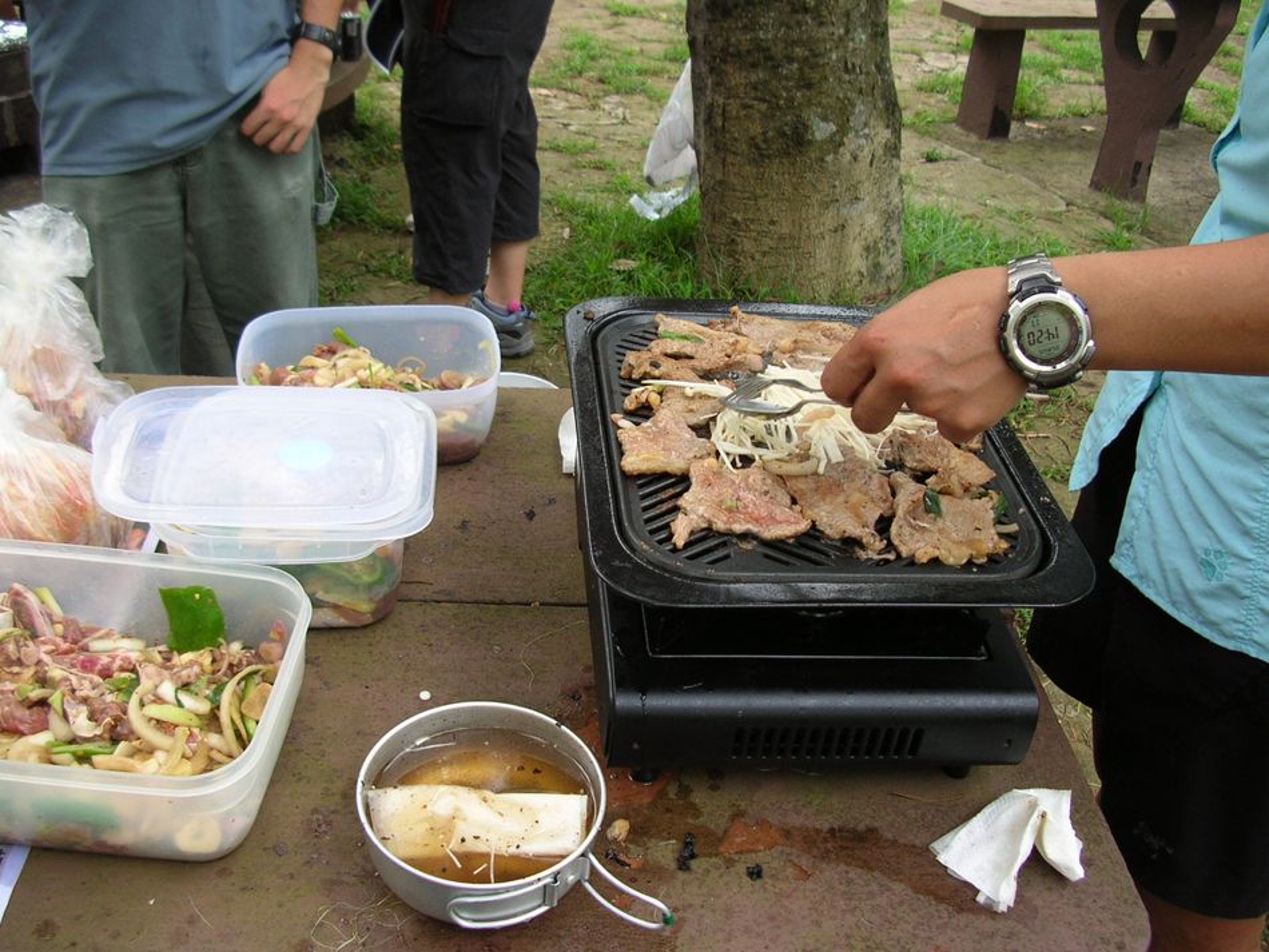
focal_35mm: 35
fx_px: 1283
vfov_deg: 40.7
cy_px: 476
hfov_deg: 52.6
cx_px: 634
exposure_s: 1/156
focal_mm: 5.8
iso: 50
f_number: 2.8
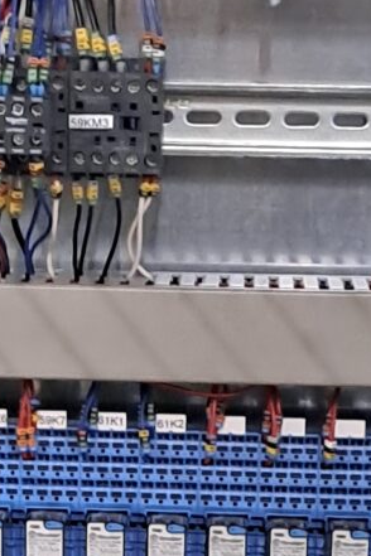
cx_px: 122
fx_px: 2334
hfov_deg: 9.1
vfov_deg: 13.1
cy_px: 715
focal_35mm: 151
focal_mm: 4.65
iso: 400
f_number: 1.8
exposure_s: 1/25
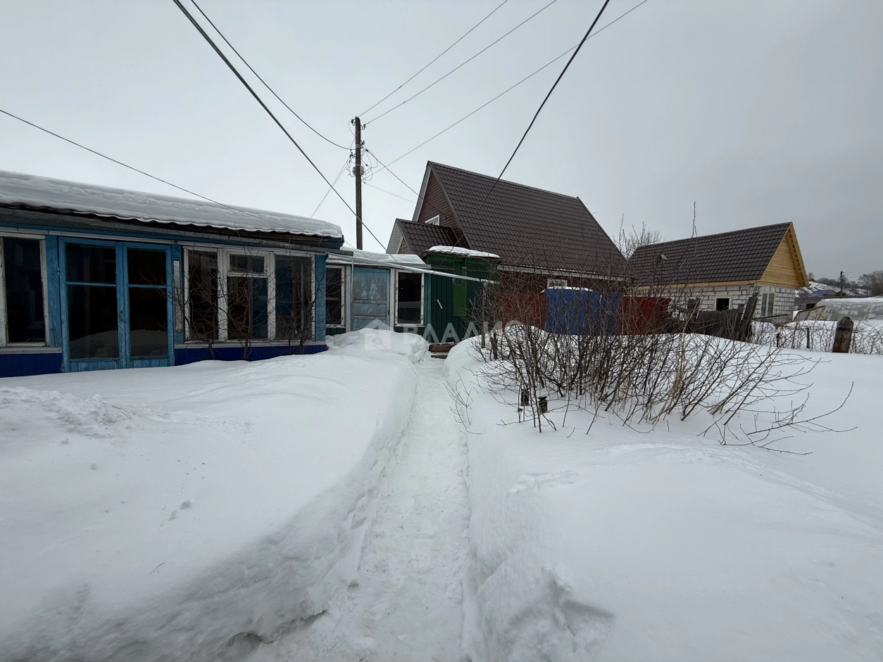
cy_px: 331
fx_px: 357
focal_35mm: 14
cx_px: 442
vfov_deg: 85.7
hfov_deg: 102.1
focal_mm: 2.22
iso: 50
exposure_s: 1/742
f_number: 2.2
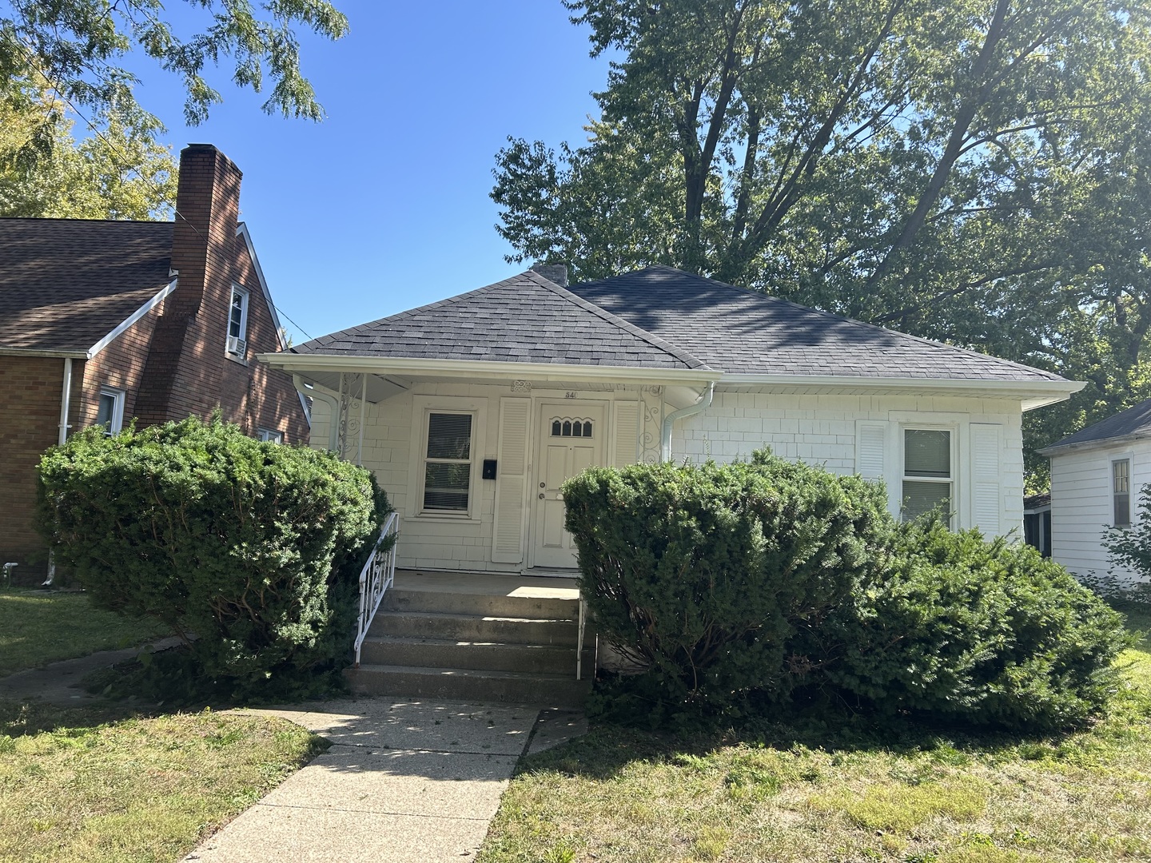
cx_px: 576
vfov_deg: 53.1
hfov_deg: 67.3
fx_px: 865
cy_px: 432
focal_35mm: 26
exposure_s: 1/1395
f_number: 1.5
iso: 50
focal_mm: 5.7
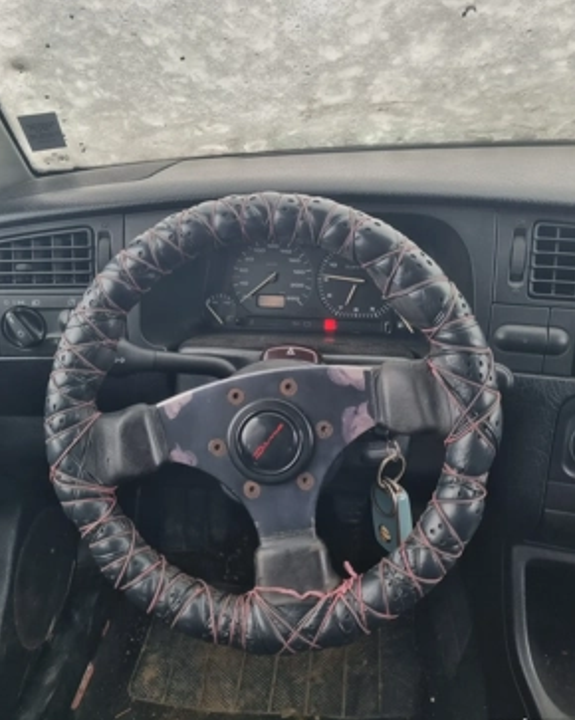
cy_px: 339
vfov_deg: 62.2
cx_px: 282
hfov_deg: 51.5
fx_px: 596
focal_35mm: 28
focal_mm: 5.4
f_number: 1.8
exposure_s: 1/100
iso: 50
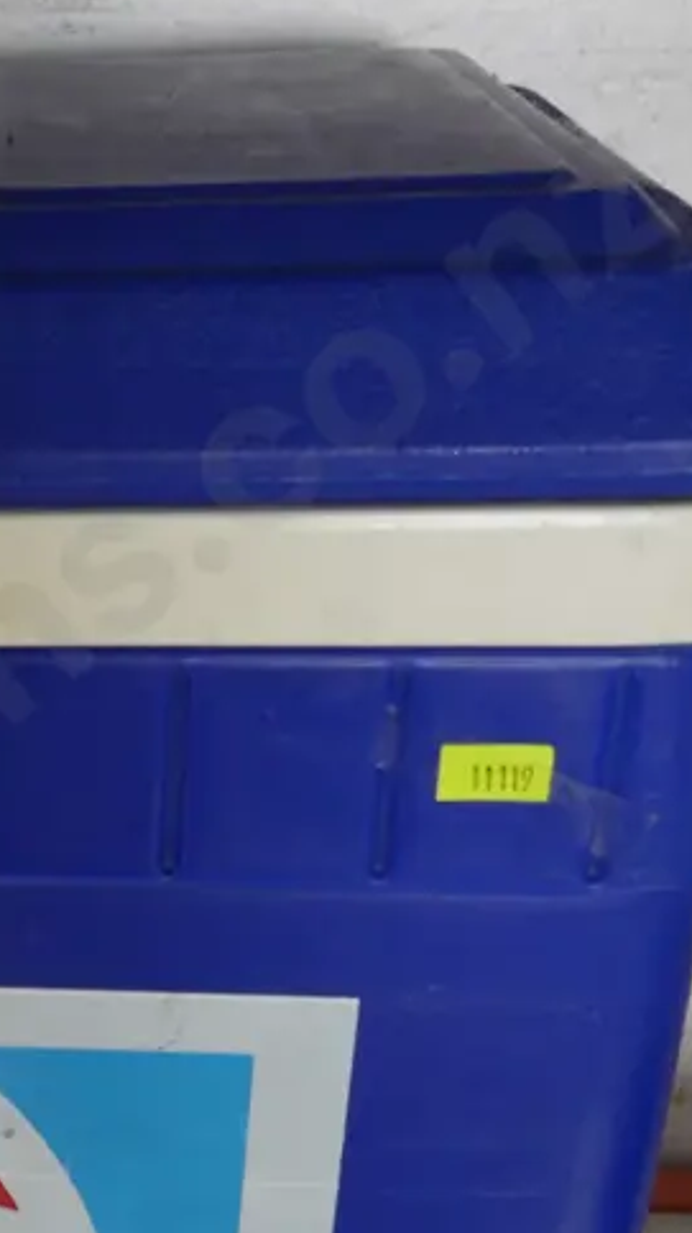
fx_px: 2419
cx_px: -393
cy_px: 956
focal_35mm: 74
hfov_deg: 14.9
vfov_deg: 28.1
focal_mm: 16
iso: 1250
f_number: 3.6
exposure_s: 1/60
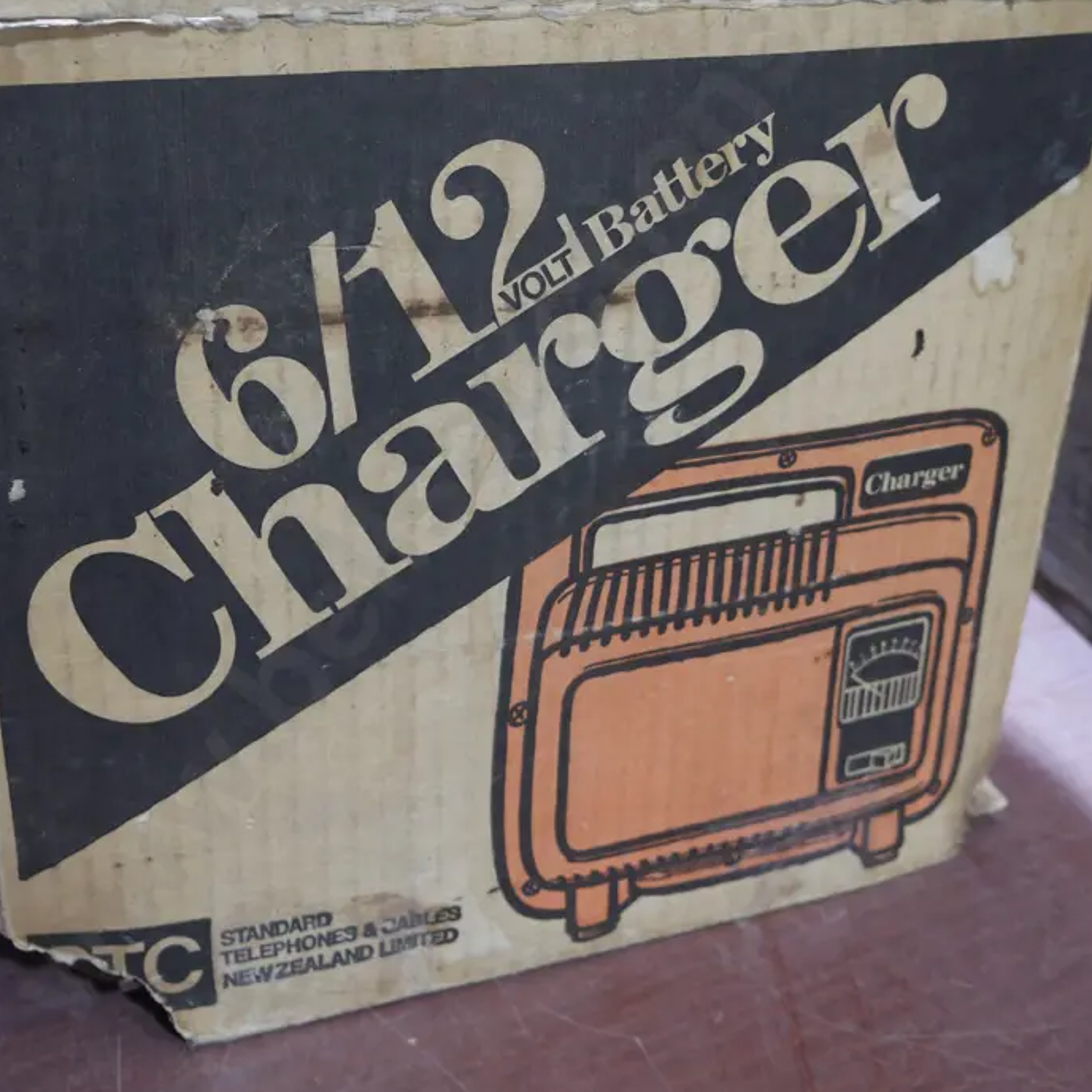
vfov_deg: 33.7
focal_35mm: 50
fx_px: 1785
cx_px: 529
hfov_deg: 34.0
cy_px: 367
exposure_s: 1/60
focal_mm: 19
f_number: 4.1
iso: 1250
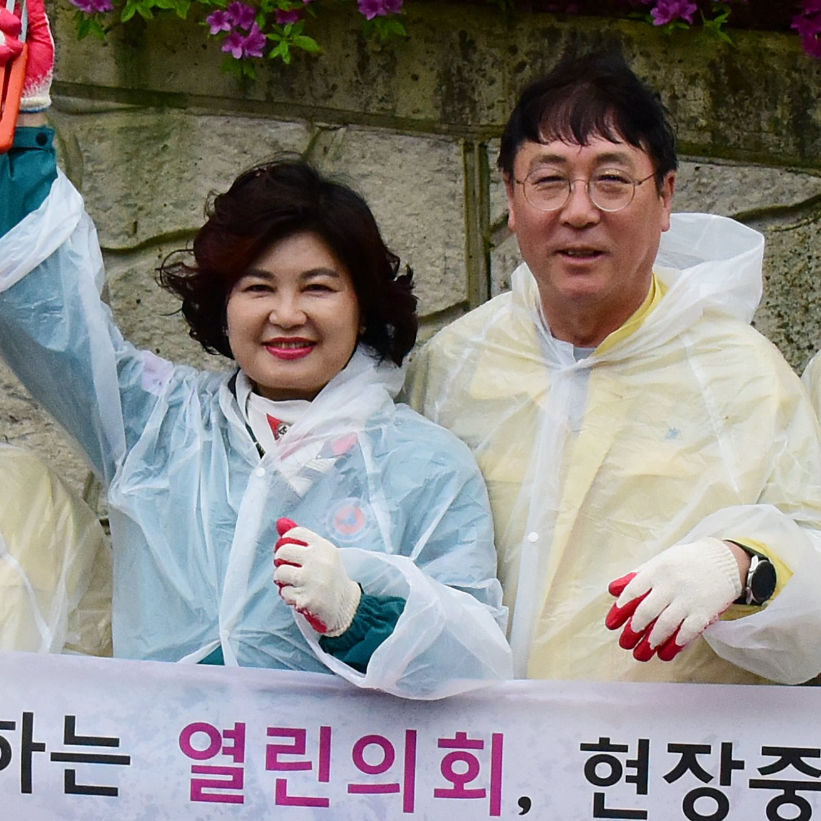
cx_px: 456
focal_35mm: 148
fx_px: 3971
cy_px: 598
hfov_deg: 11.8
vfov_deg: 11.8
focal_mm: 38
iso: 1600
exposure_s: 1/640
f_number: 13
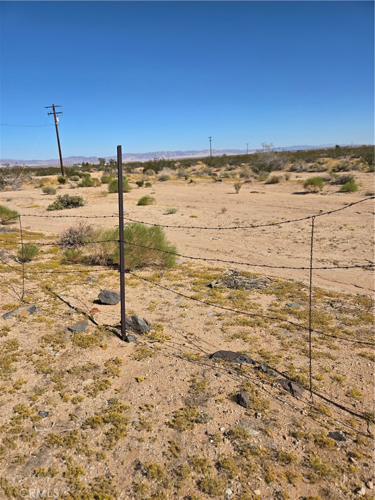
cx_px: 188
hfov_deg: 58.9
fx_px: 332
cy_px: 250
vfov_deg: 73.9
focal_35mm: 23
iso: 25
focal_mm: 5.4
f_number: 1.8
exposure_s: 1/3026
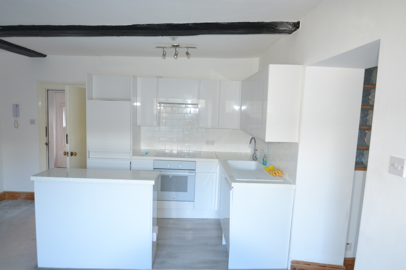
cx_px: 203
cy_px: 135
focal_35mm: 21
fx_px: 237
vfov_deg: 59.5
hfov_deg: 81.2
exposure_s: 1/60
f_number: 3.8
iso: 800
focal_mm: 14
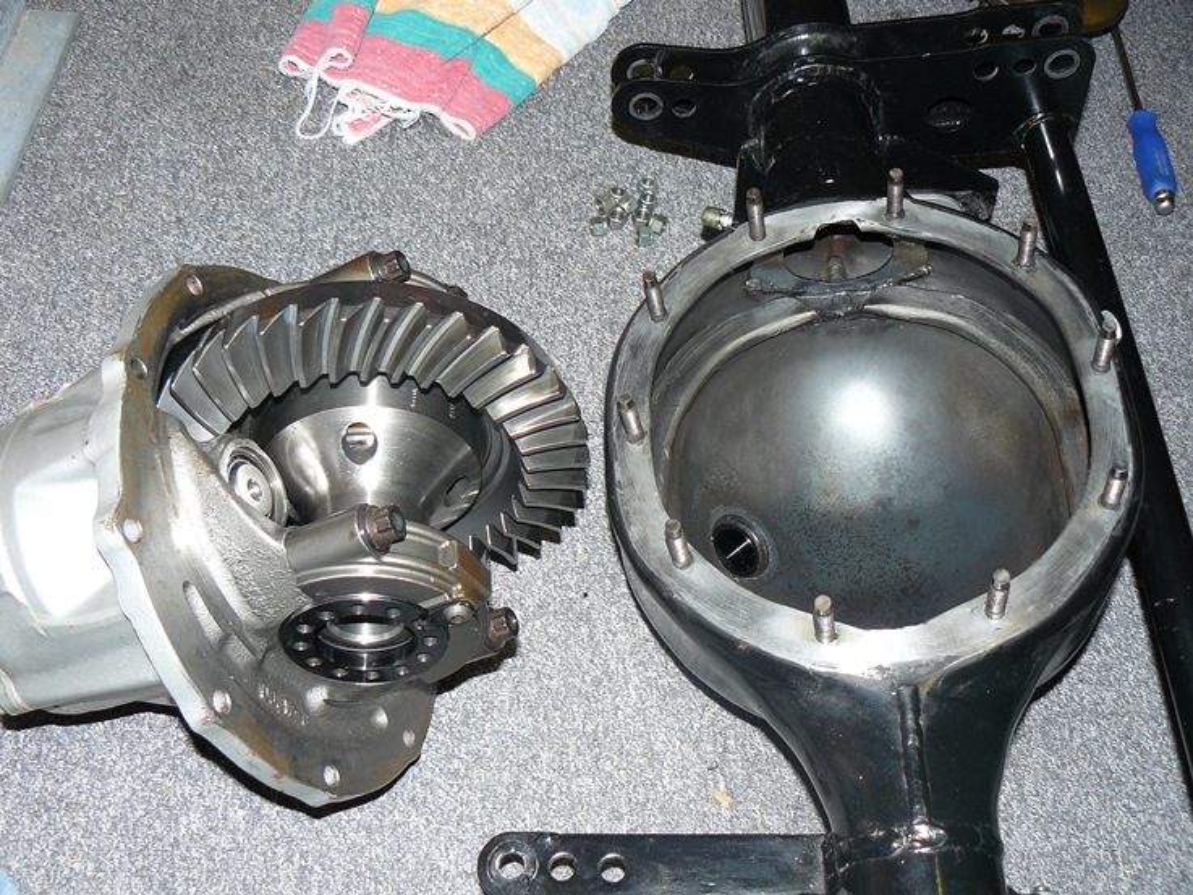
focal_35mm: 36
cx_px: 596
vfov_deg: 39.7
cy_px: 448
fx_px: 1241
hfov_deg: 51.3
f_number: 2.8
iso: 100
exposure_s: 1/30
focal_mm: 6
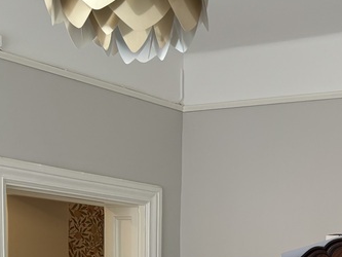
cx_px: 448
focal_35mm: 80
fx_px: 791
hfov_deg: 21.9
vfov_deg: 16.9
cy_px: 369
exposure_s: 1/50
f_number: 1.6
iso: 80
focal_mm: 5.96
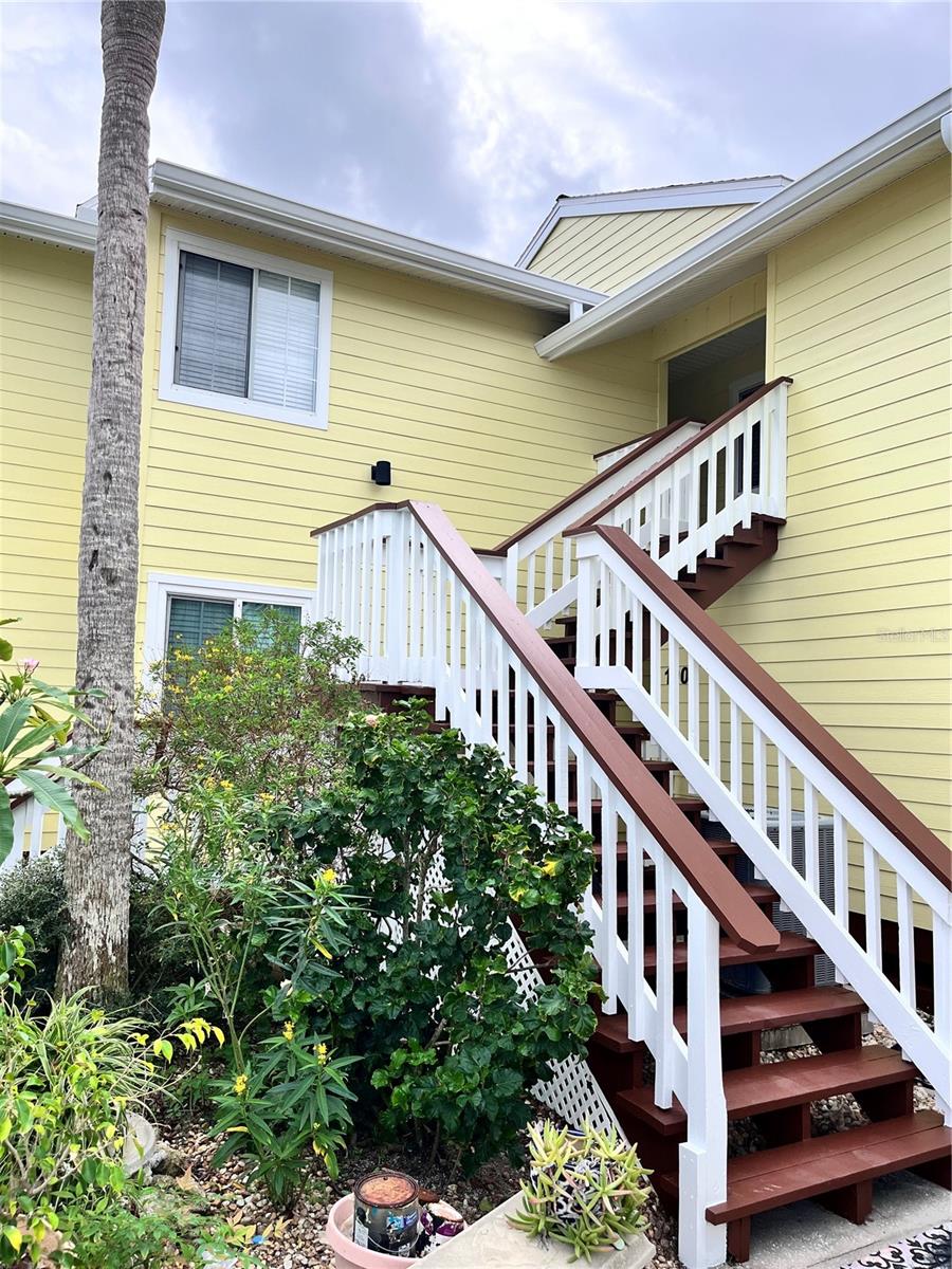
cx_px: 476
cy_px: 634
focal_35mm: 26
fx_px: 953
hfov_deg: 53.1
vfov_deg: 67.3
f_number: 1.6
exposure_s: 1/1389
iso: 50
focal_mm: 5.1
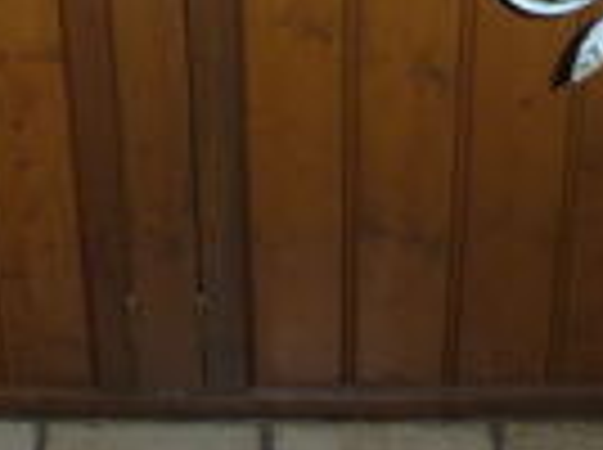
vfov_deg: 15.4
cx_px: 117
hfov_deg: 22.5
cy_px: -279
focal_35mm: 86
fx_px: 1495
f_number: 3.3
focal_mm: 4.3
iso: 200
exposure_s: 1/60
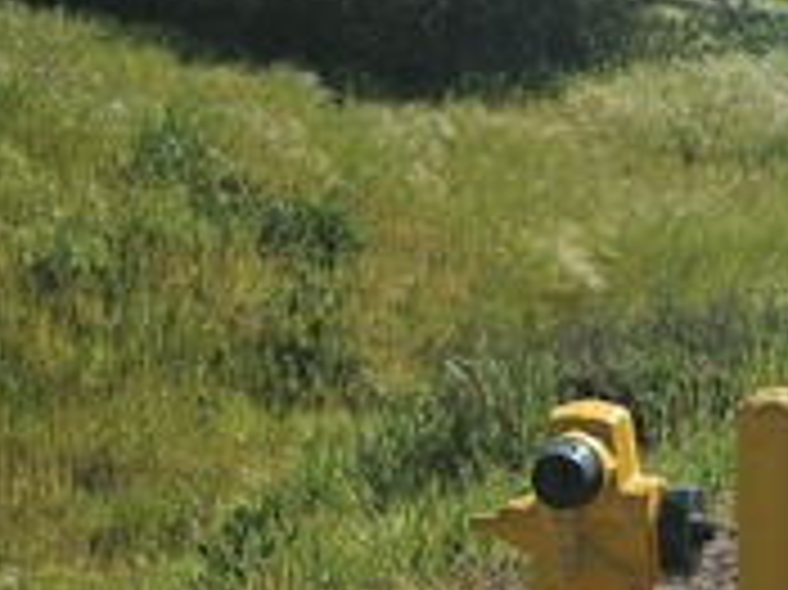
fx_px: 2002
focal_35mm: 88
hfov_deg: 21.8
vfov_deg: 16.6
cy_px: 468
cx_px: 702
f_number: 1.8
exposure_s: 1/3850
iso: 50
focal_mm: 5
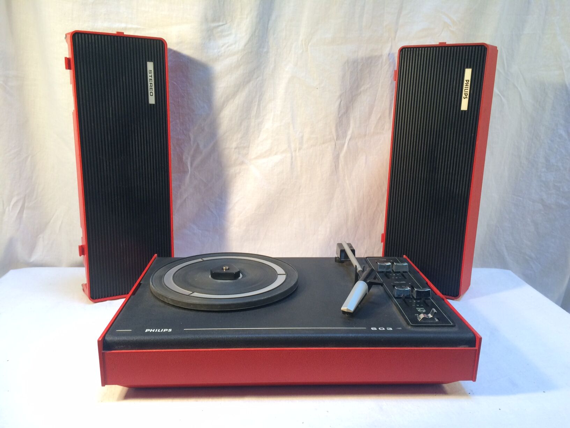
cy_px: 214
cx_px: 285
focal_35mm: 29
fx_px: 478
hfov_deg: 61.7
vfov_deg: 48.2
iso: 64
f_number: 2.2
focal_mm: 4.15
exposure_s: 1/33
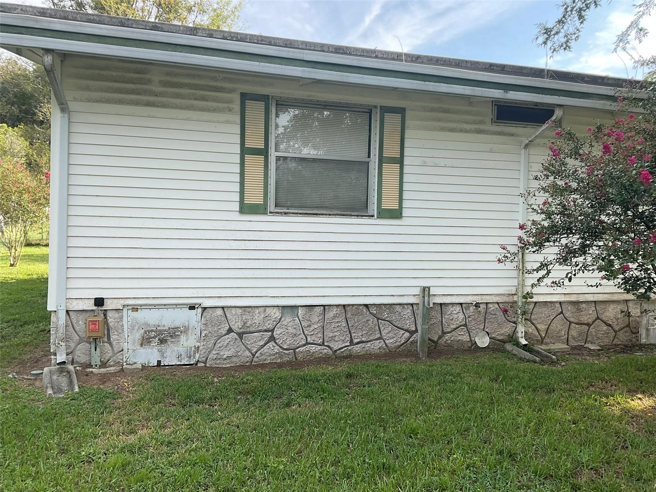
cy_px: 246
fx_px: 550
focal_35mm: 29
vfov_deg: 48.2
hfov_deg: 61.7
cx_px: 328
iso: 16
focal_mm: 3
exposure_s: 1/422
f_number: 1.8
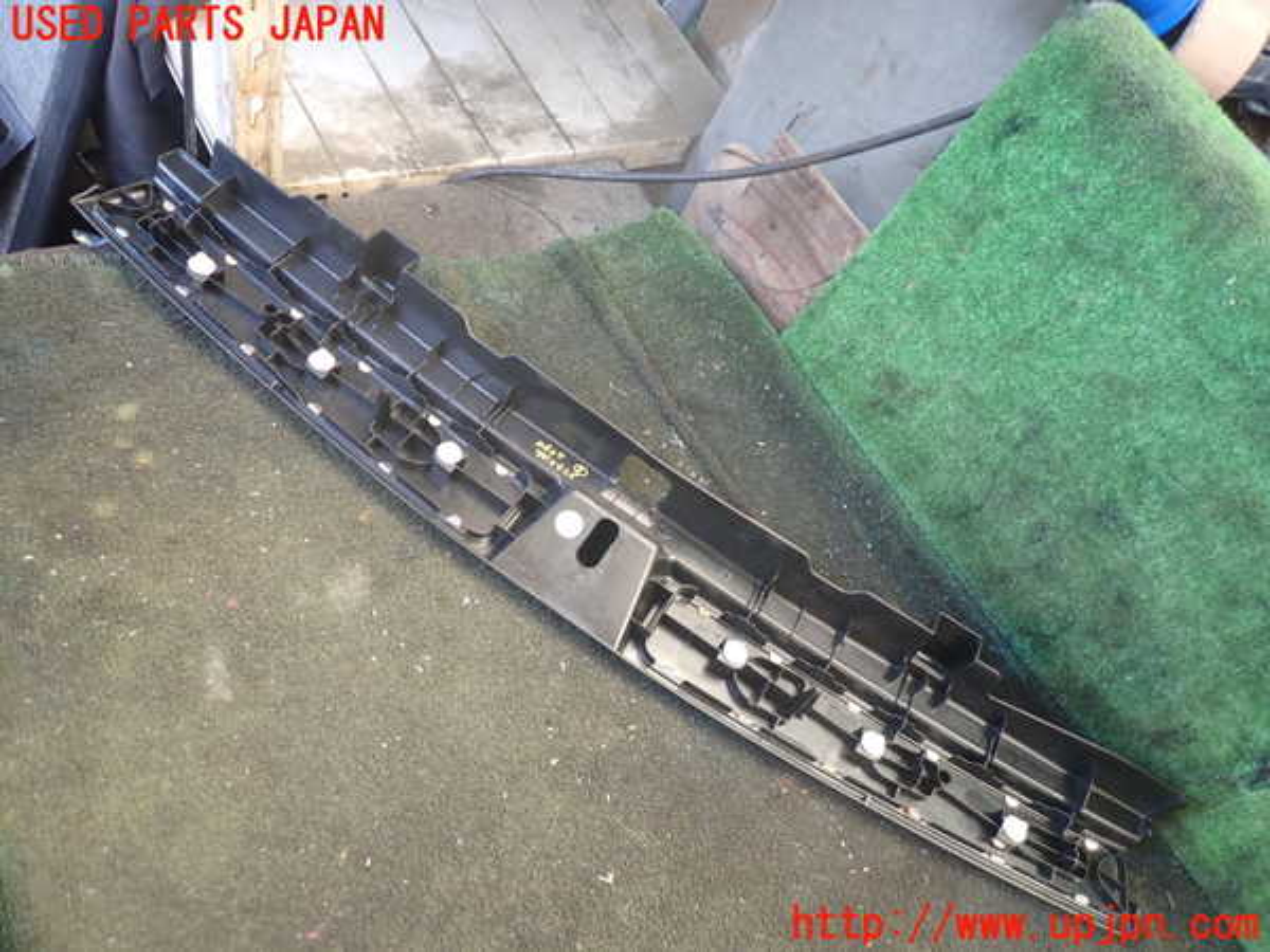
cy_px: 476
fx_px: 917
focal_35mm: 25
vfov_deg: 54.9
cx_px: 635
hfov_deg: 69.4
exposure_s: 1/50
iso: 200
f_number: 2
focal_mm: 4.5
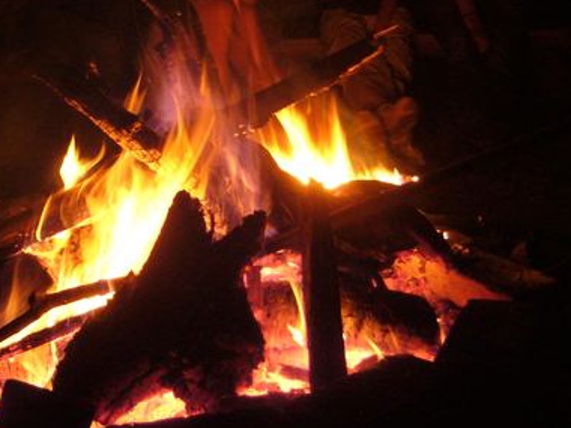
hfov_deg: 32.3
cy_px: 158
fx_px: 973
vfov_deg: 24.7
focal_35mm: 59
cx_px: 173
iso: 200
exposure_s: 1/8
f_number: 2.8
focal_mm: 5.8
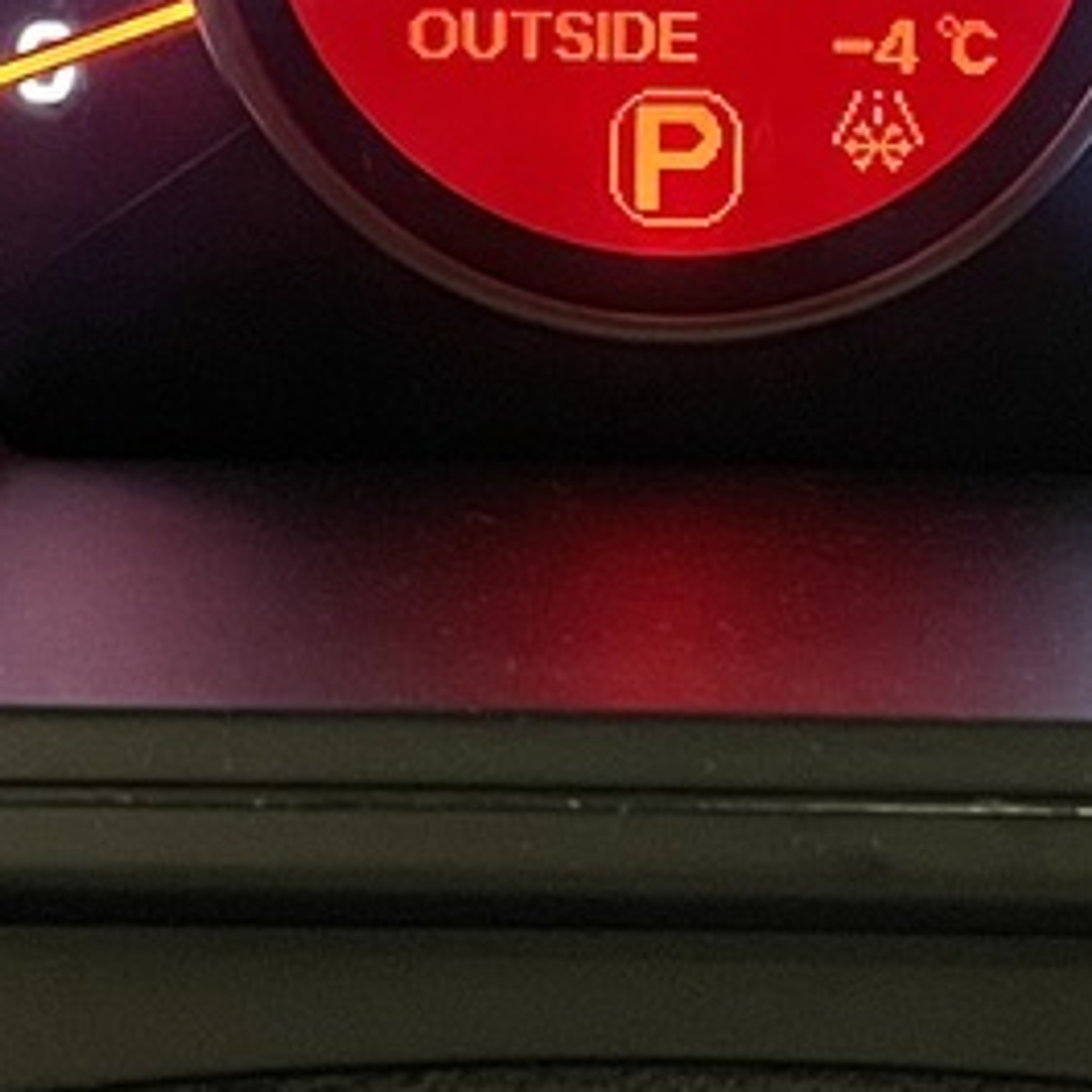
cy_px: -326
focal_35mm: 125
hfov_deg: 13.9
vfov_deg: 13.5
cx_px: 684
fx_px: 4461
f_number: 1.6
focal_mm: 4.2
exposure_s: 1/25
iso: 800
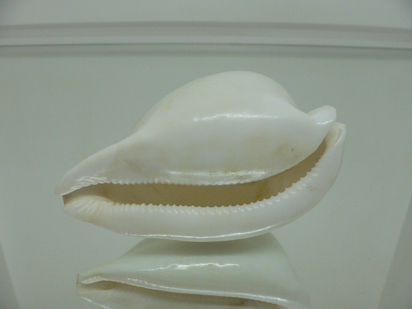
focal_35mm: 37
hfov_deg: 50.1
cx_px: 204
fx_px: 440
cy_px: 159
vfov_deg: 38.7
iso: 200
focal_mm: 4.6
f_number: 2.8
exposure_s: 1/60
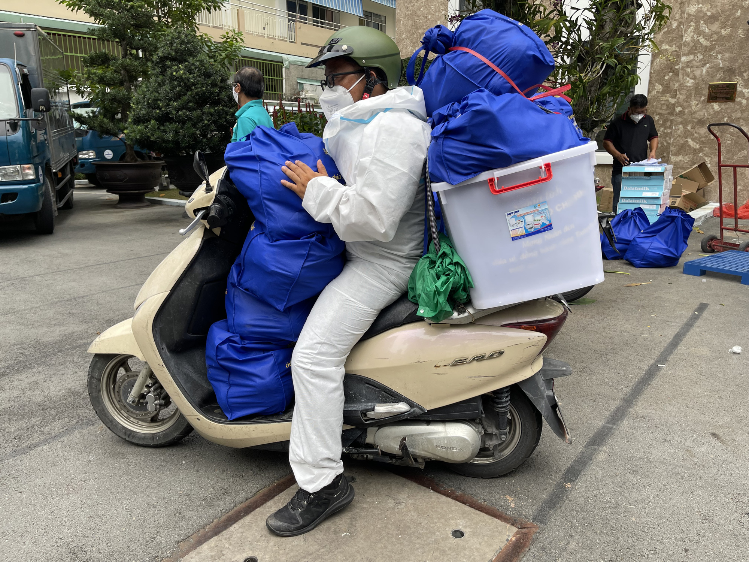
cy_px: 281
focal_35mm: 26
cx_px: 374
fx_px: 563
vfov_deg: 53.1
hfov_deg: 67.3
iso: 32
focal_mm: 5.1
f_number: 1.6
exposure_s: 1/516
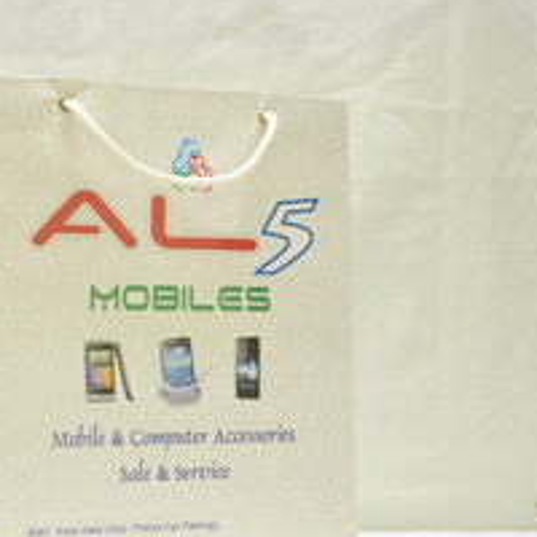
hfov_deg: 14.2
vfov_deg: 14.4
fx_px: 2124
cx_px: 24
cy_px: 299
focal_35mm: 121
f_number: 4.5
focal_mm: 38
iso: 250
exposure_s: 1/80
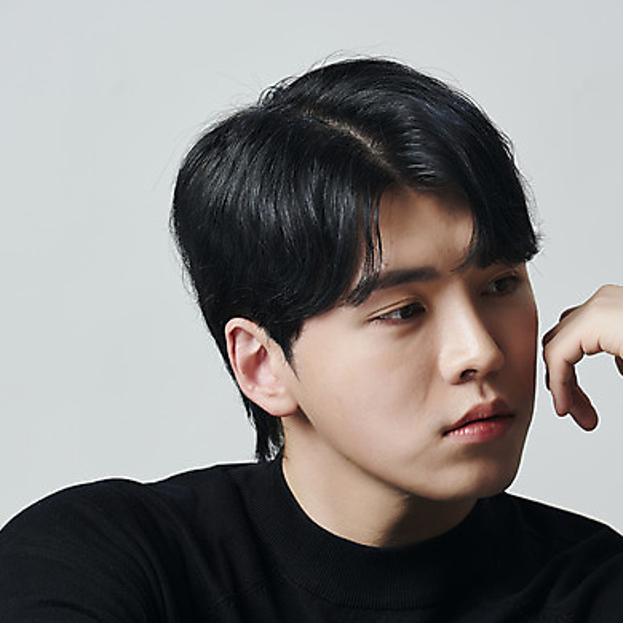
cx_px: 314
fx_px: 5314
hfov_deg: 6.7
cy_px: 318
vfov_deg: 6.7
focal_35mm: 261
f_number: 7.1
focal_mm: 200
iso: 64
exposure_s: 1/125
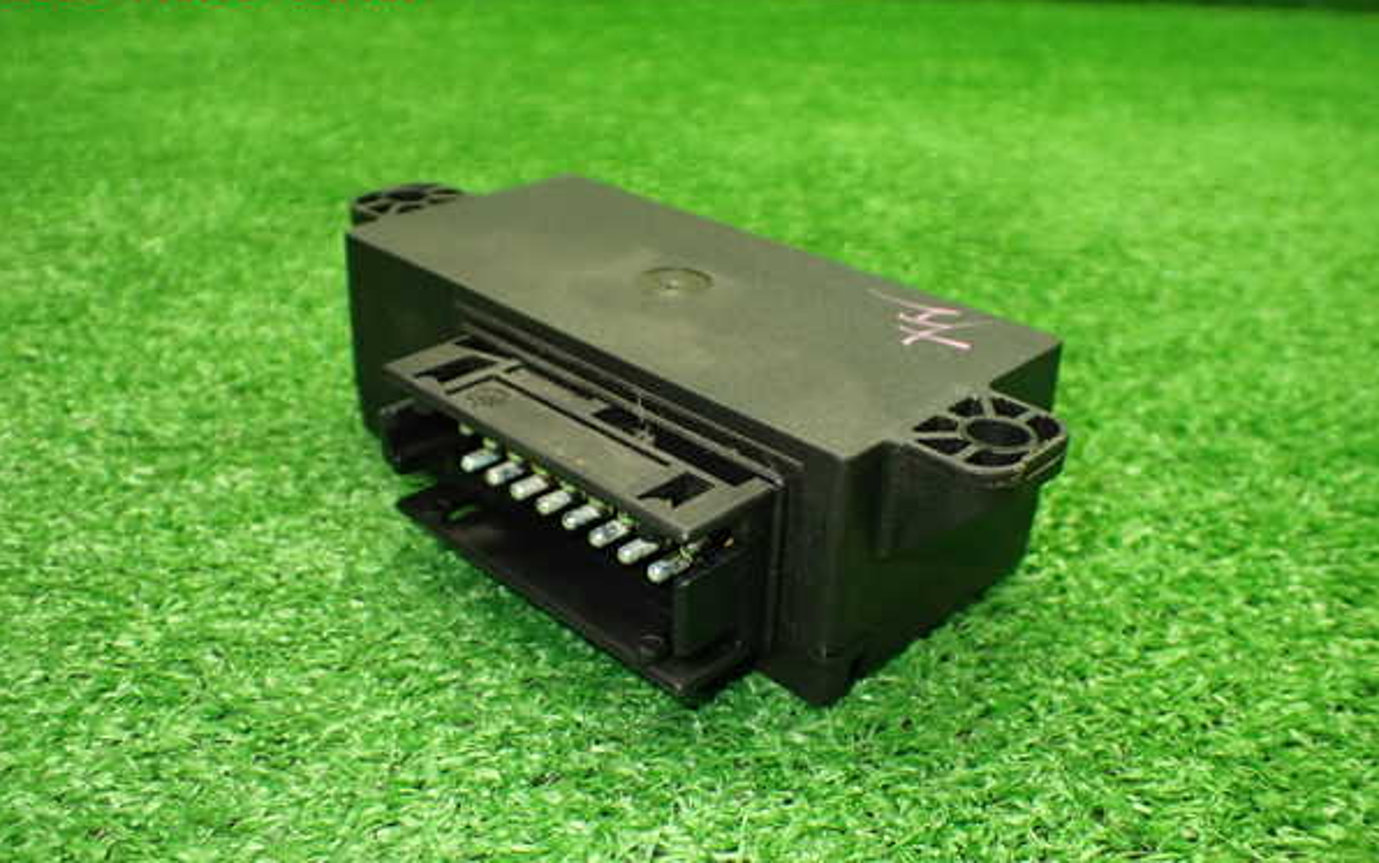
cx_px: 687
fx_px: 1203
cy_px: 477
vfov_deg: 39.4
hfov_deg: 59.6
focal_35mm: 32
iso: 800
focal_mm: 5.4
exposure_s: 1/100
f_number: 2.3
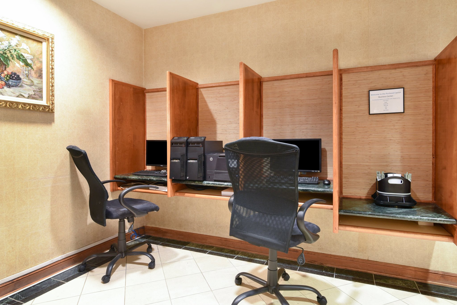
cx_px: 228
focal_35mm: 20
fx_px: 254
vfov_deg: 62.0
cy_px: 152
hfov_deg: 84.0
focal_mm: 20
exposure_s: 1.6
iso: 400
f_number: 11
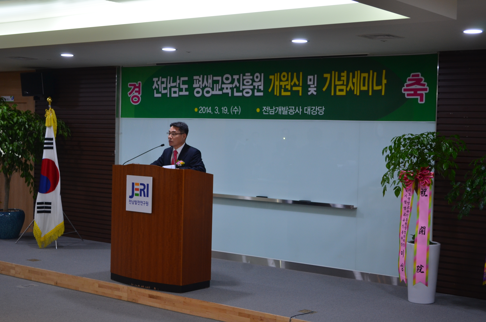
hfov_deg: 35.1
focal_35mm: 57
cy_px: 161
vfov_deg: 23.7
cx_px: 243
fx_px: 768
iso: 400
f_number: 5
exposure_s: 1/30
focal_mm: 38
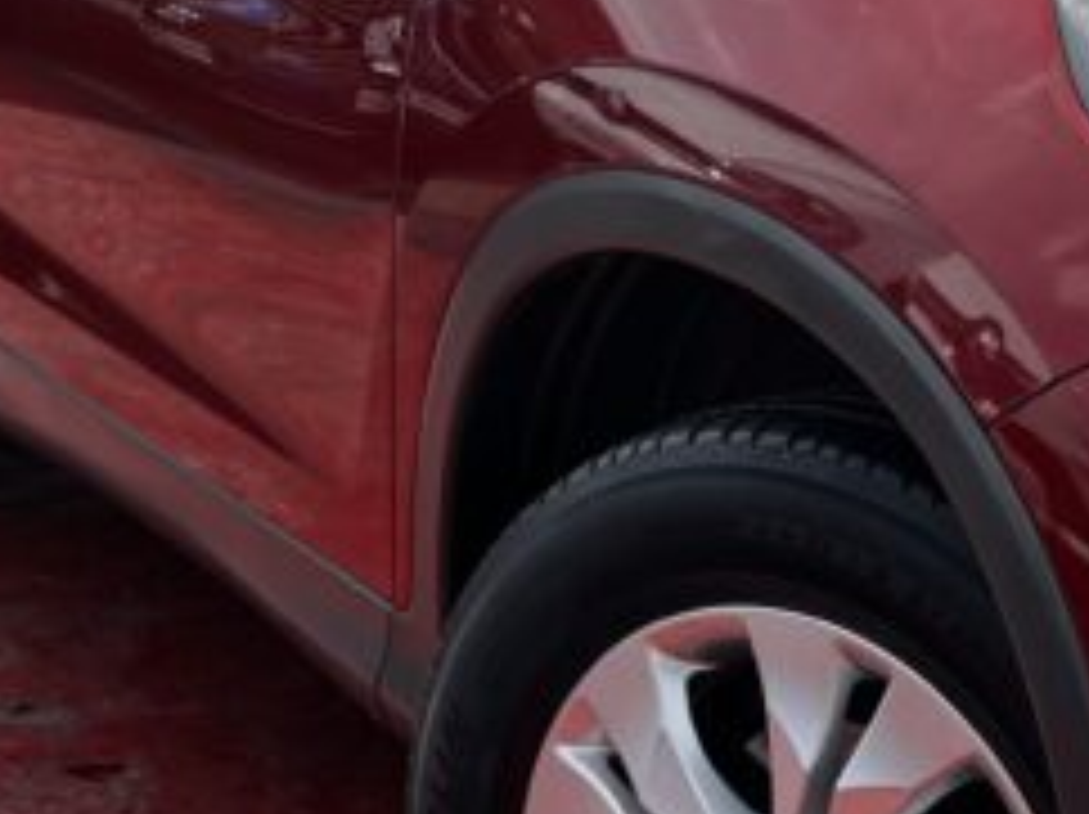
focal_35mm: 86
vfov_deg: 17.1
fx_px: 2703
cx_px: 1328
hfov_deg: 21.1
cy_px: 450
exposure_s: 1/1802
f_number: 1.6
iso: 50
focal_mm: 5.1
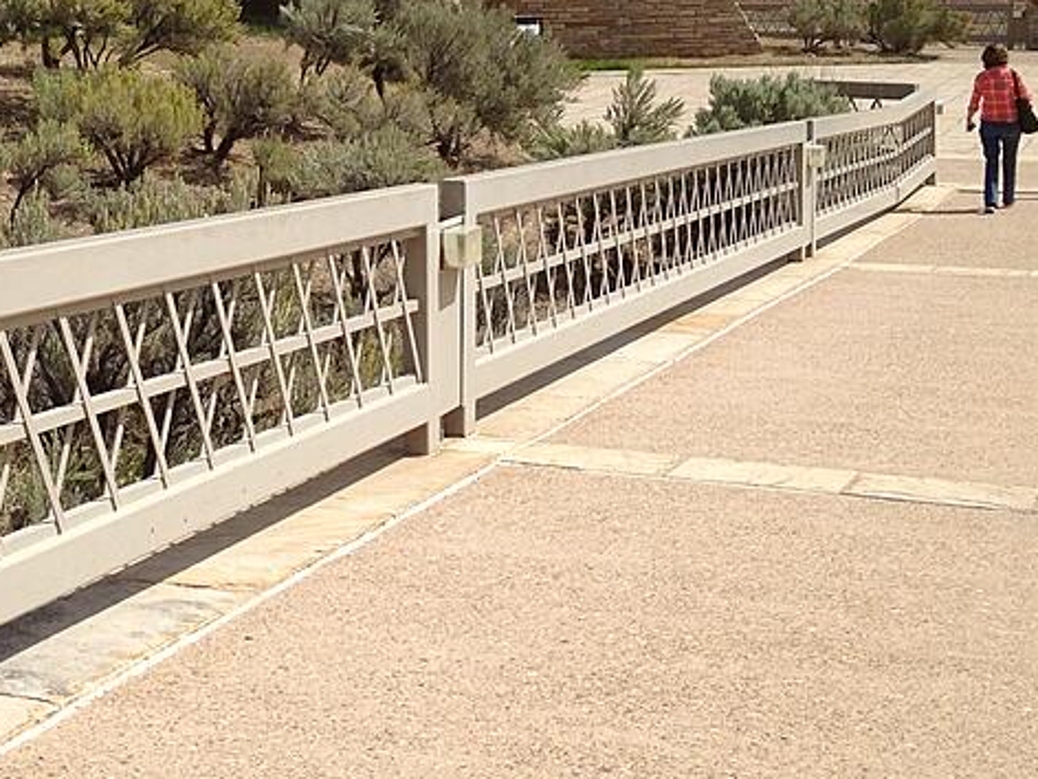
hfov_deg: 24.9
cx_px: 92
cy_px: 167
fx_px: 2279
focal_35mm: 76
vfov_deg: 19.2
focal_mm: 4.28
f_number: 2.4
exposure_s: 1/2045
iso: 50
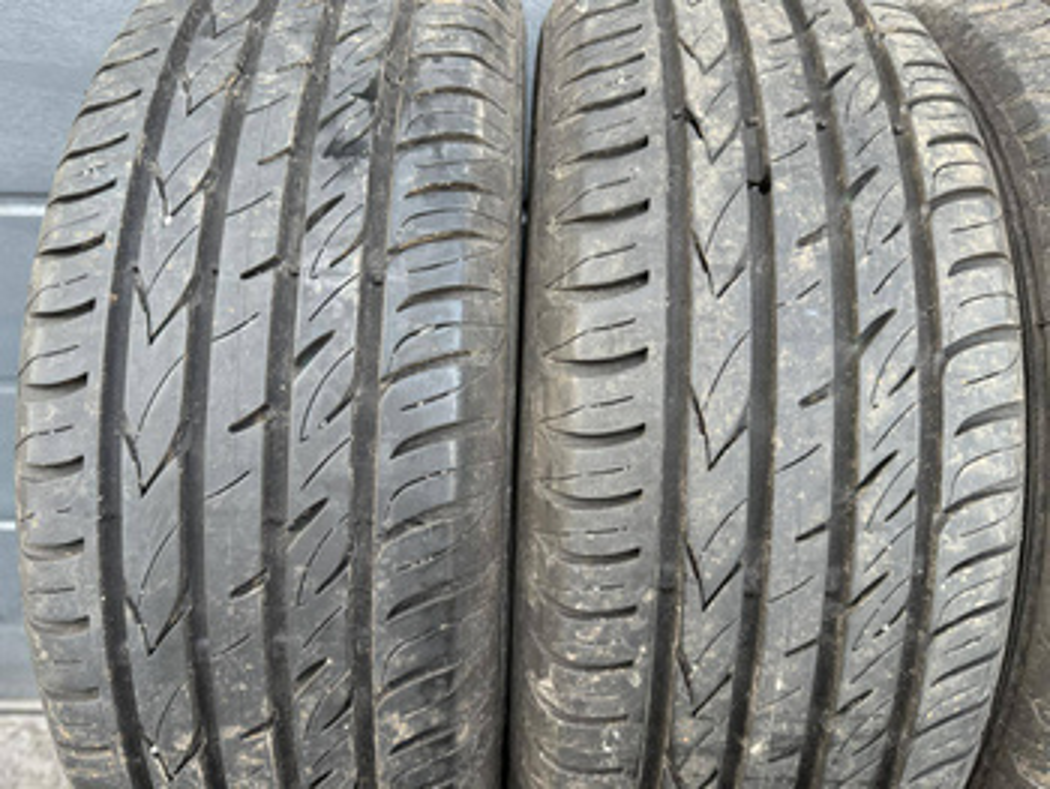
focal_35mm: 24
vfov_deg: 56.9
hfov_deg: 71.6
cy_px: 394
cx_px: 525
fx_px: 728
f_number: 1.78
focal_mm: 6.86
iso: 200
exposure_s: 1/121
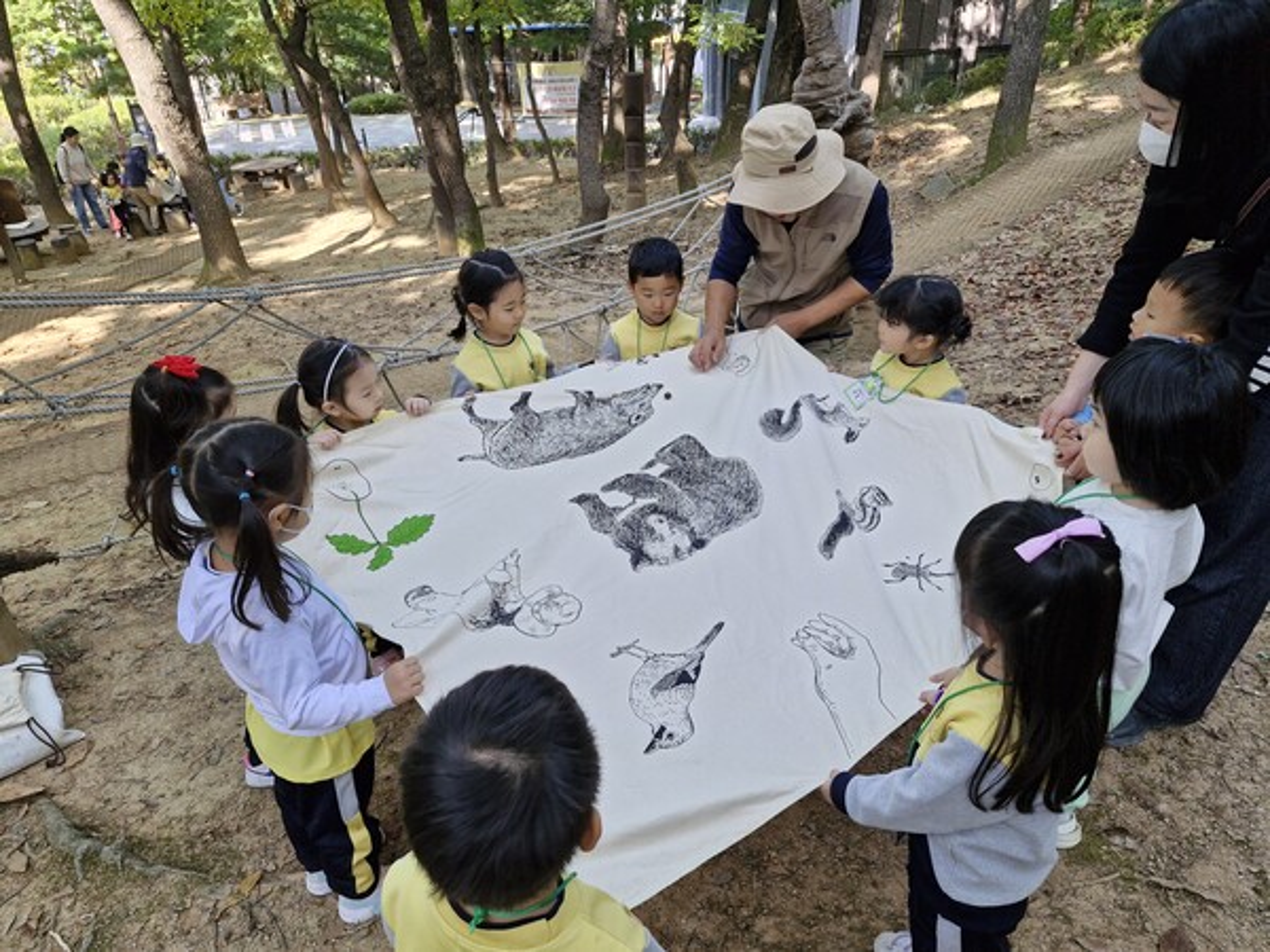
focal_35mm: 23
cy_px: 476
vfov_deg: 58.9
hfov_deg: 73.9
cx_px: 635
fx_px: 844
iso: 64
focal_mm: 5.54
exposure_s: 1/180
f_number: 1.8
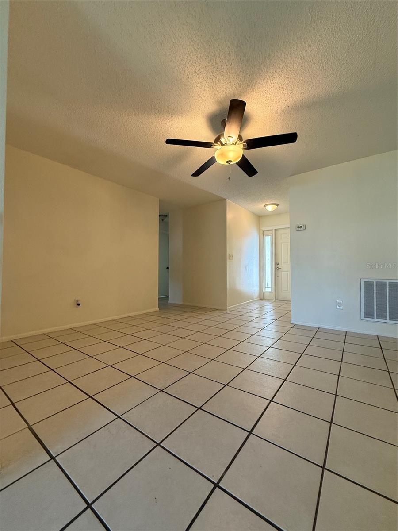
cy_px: 266
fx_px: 215
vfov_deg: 102.1
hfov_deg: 85.7
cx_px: 199
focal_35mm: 14
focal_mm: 2.22
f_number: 2.2
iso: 400
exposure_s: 1/120
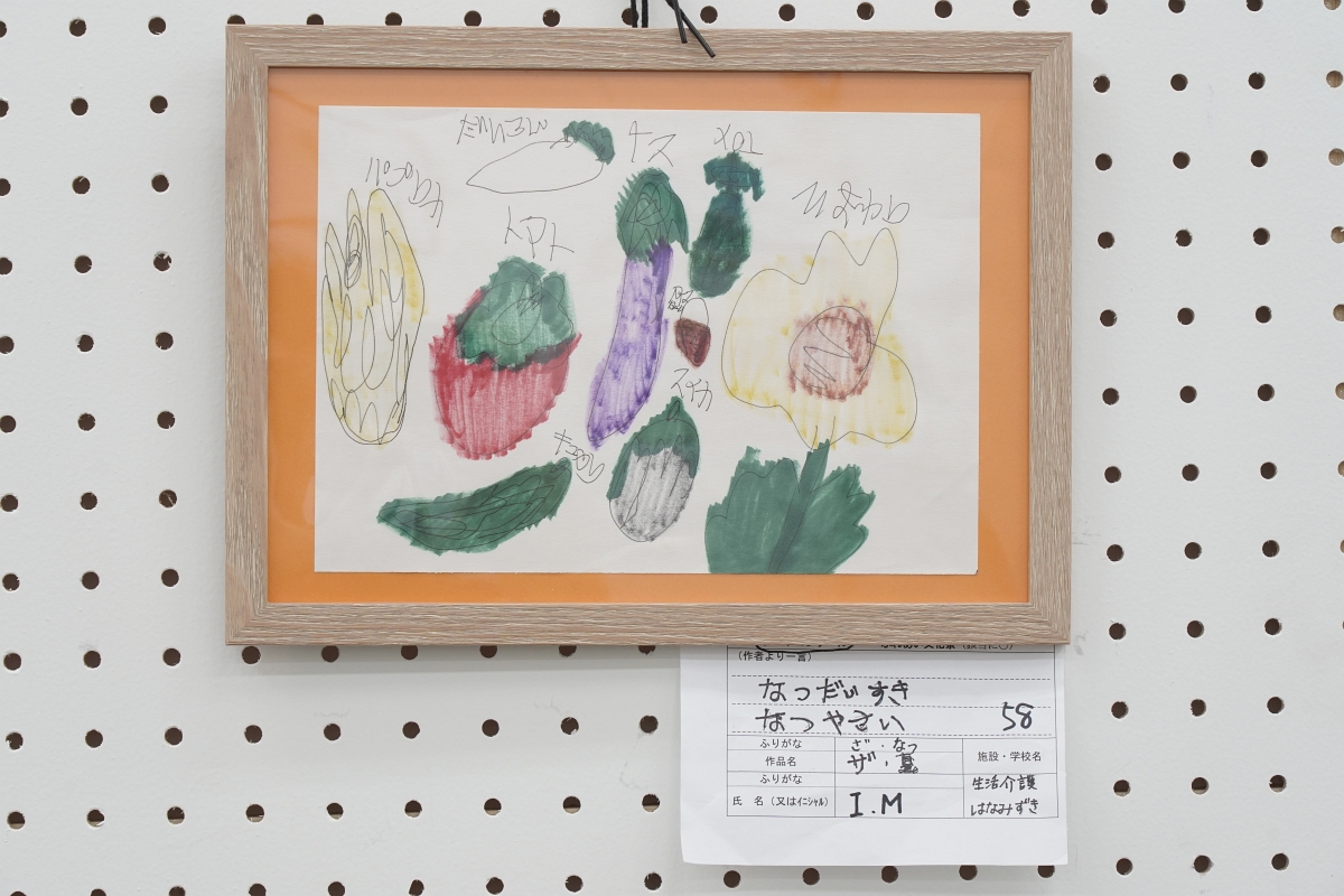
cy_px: 448
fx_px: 3920
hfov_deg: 19.5
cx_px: 672
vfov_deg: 13.0
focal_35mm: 105
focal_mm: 105
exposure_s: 1/50
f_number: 8
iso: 1250
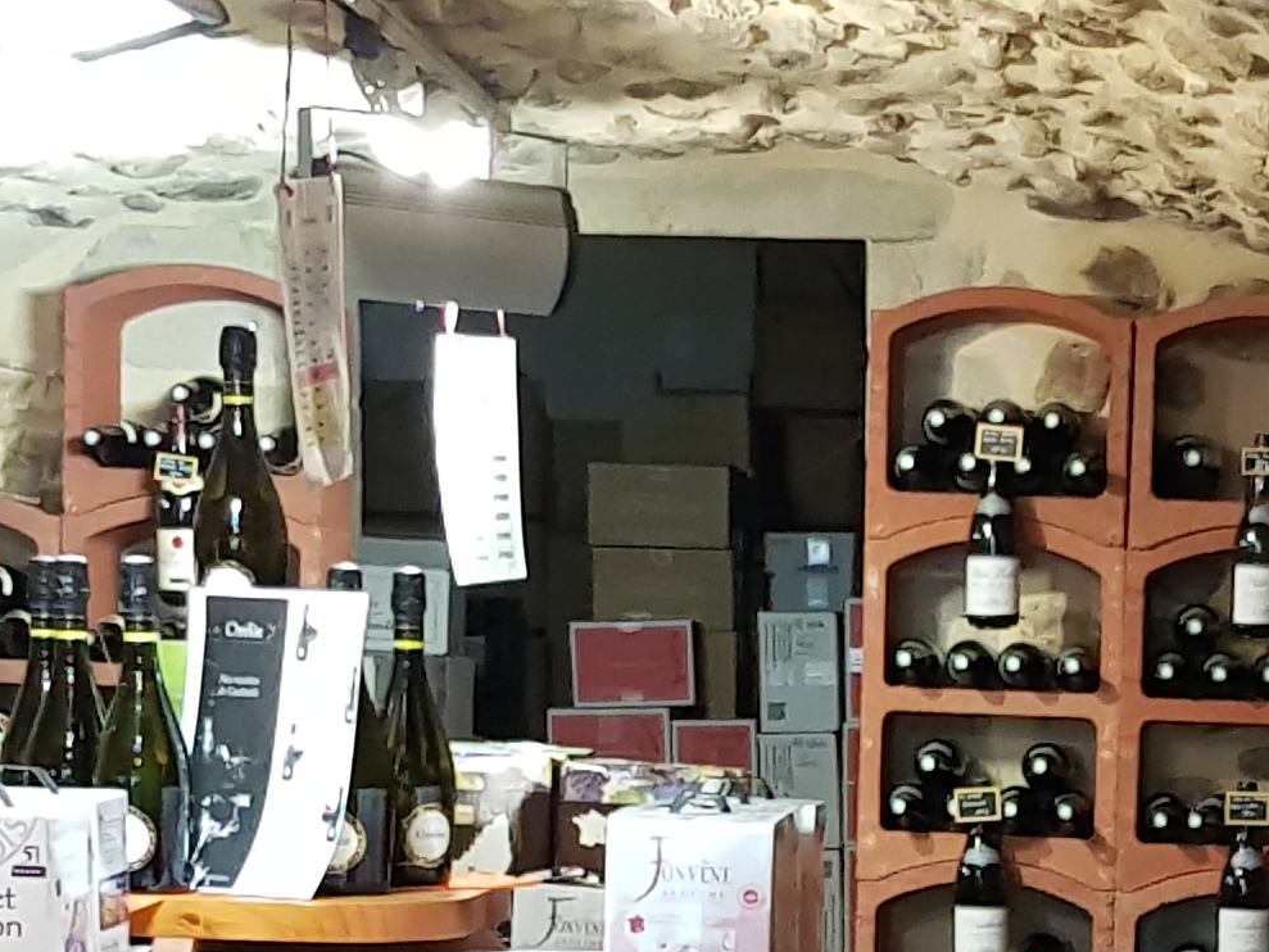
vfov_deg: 13.5
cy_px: 1241
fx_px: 3886
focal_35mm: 106
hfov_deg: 18.3
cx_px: 1106
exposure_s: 1/33
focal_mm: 4.2
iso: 250
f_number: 1.7
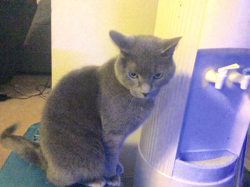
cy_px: 94
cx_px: 125
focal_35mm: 32
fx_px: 231
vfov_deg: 44.1
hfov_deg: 56.9
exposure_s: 1/15
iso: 800
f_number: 2.4
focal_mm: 3.3
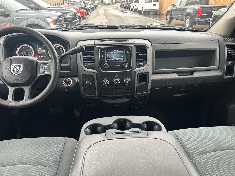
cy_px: 88
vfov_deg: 53.1
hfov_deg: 67.3
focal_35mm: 26
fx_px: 177
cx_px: 118
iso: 100
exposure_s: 1/121
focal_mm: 5.7
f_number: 1.5
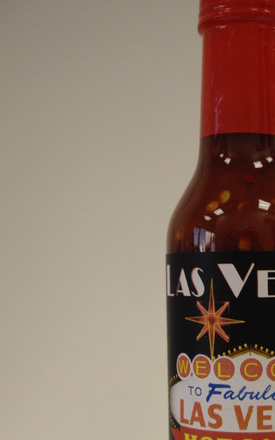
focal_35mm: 63
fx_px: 756
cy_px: 286
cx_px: 256
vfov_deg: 32.3
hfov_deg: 20.1
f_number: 2.8
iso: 100
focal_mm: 7.9
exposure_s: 1/80
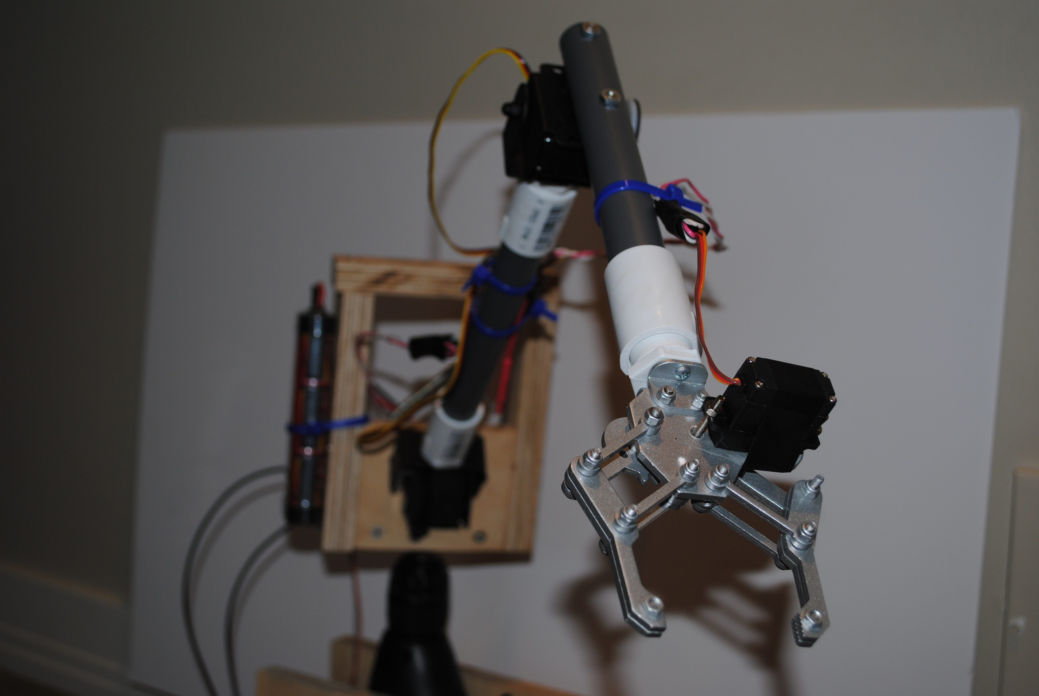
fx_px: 1387
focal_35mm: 48
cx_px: 520
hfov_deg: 41.1
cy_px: 348
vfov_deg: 28.2
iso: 100
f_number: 4.8
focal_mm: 32
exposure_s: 1/60
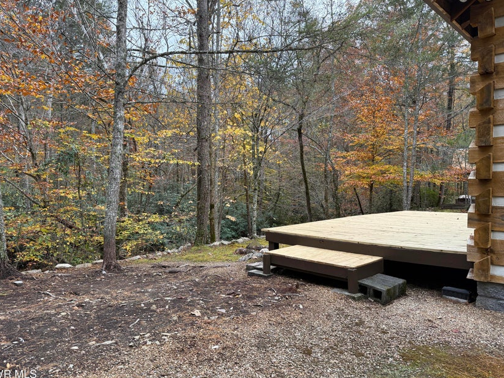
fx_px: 364
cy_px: 195
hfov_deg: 69.4
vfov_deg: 54.9
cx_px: 251
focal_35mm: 25
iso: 125
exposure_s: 1/240
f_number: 1.78
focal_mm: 6.76
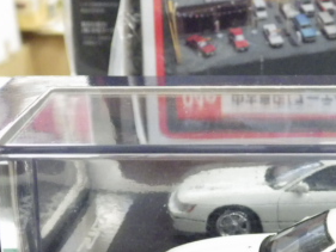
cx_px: 310
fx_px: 1107
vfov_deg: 12.9
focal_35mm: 114
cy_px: 245
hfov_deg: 17.0
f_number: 3.8
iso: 1000
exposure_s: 1/25
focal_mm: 9
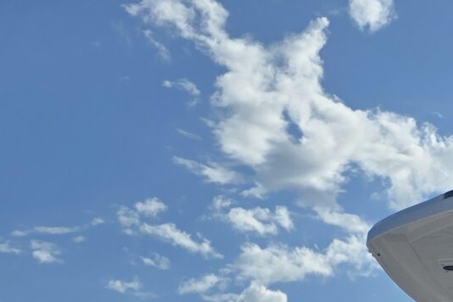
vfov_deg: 11.2
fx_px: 1434
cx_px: 616
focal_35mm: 114
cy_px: 541
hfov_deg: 16.8
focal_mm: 6.3
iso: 25
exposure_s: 1/7944
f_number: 1.7
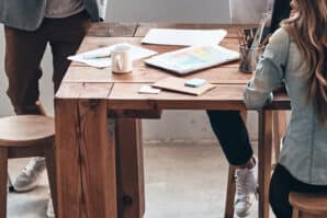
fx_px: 1872
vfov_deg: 6.7
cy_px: 50
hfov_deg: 9.8
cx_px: 404
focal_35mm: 206
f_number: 3.5
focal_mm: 60
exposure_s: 1/125
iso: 800
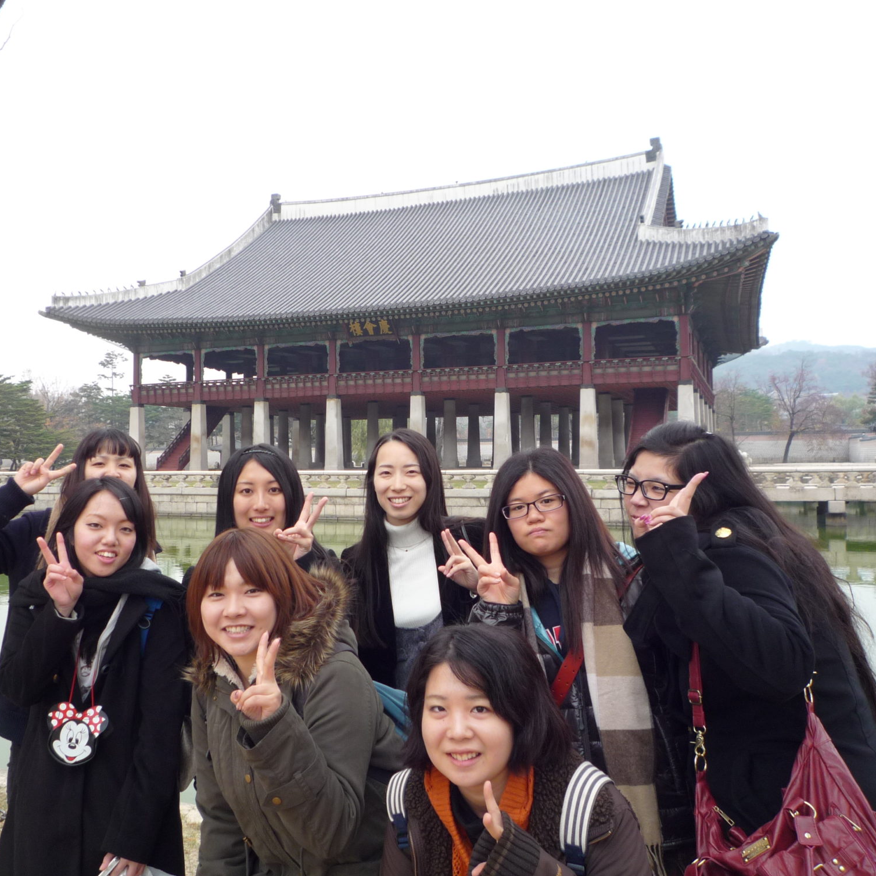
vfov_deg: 54.0
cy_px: 436
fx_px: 859
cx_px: 359
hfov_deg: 53.7
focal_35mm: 30
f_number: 2.8
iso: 100
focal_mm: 4.4
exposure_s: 1/160
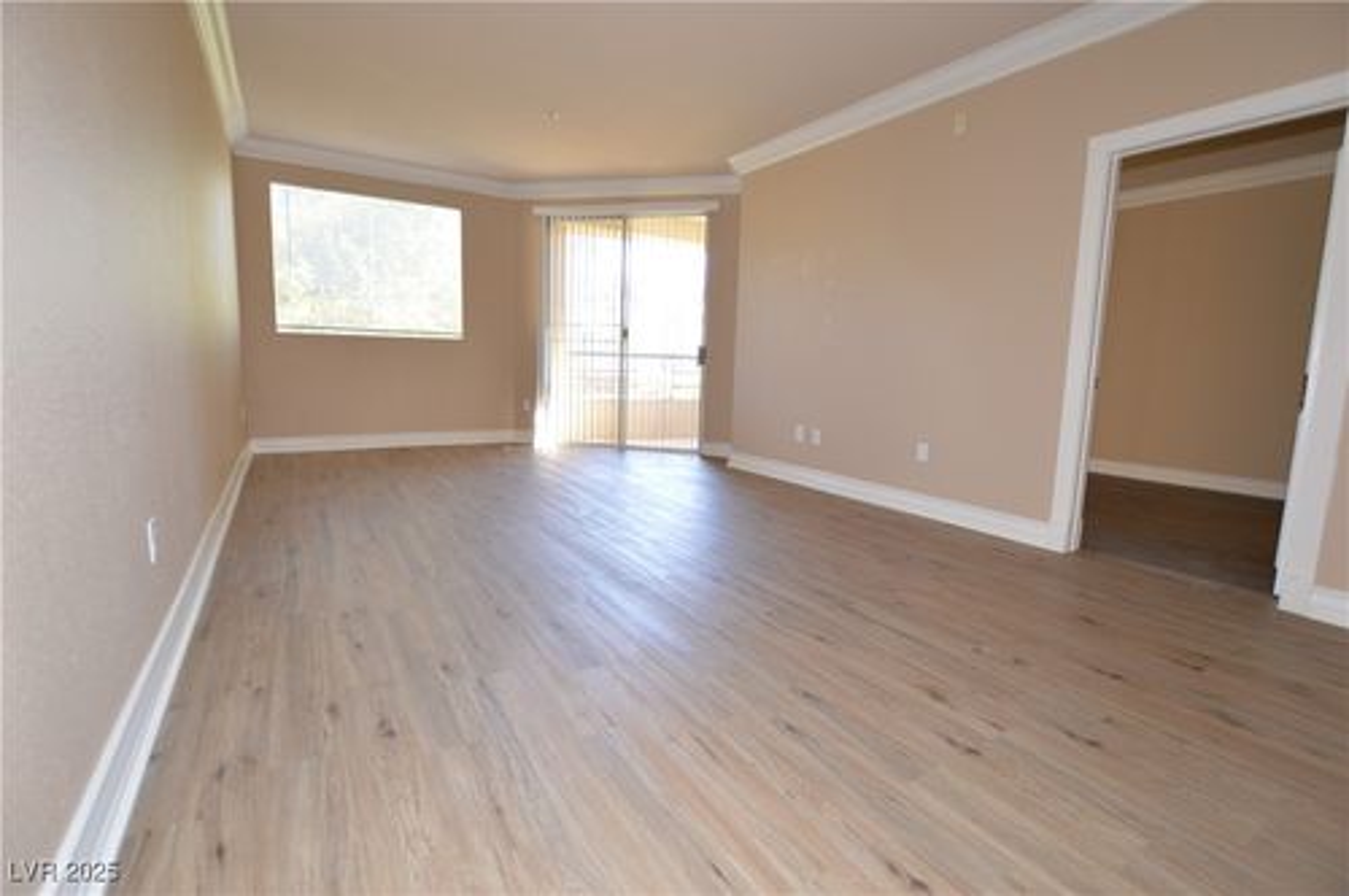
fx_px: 617
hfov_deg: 95.1
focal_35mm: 16
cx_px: 674
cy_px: 448
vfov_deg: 71.9
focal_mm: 11
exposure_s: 1/60
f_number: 4
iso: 400
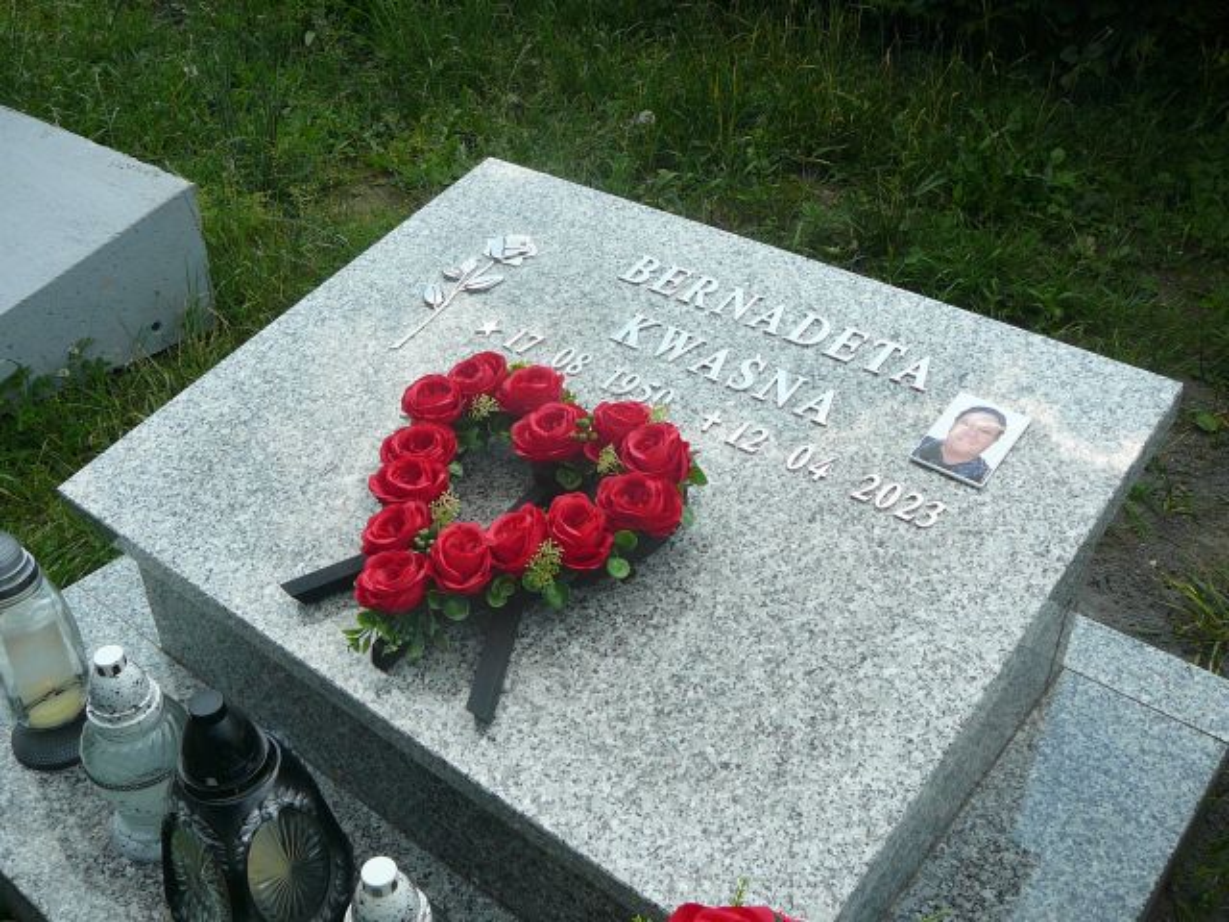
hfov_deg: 52.6
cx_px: 614
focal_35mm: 35
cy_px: 461
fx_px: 1243
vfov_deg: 40.7
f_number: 2.8
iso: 80
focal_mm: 5.2
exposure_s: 1/640
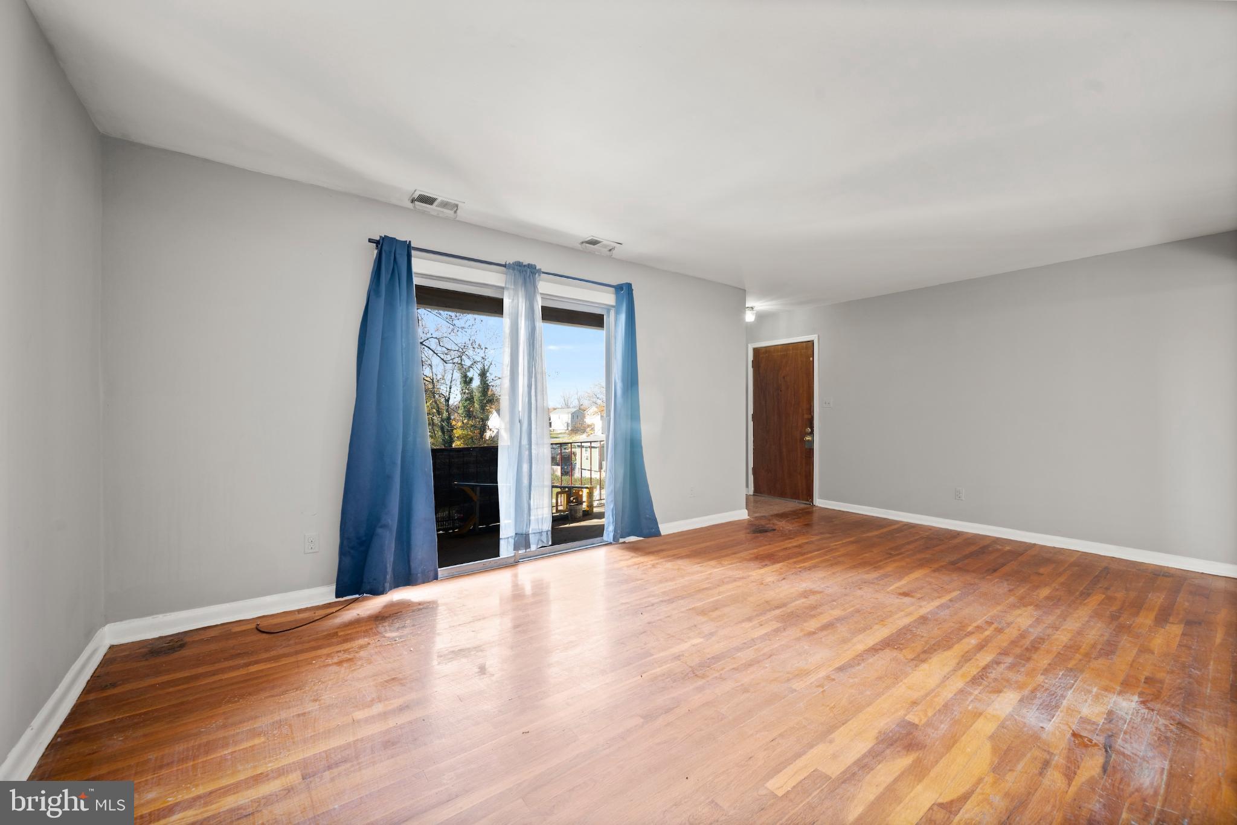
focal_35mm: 14
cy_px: 412
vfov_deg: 81.2
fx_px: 481
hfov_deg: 104.2
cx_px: 618
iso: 125
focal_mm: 14
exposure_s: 1
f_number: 8
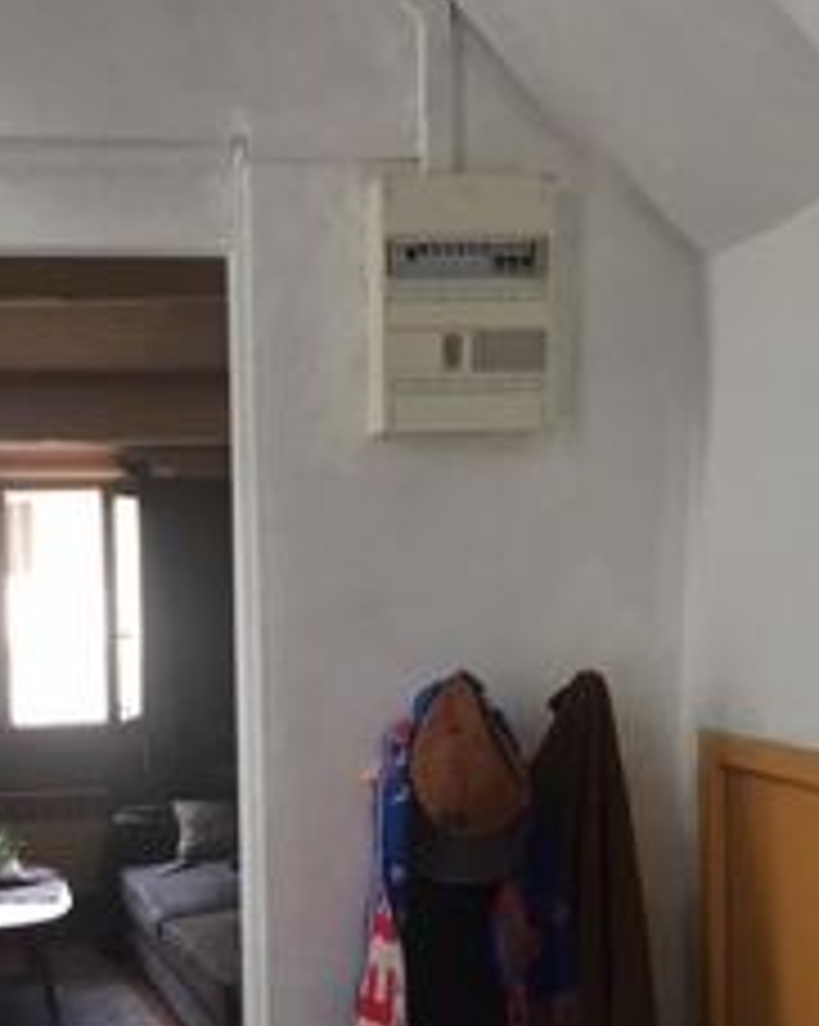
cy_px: 722
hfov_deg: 28.3
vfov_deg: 34.9
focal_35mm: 53
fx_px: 1608
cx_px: 252
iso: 50
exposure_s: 1/33
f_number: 2.2
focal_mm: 4.15
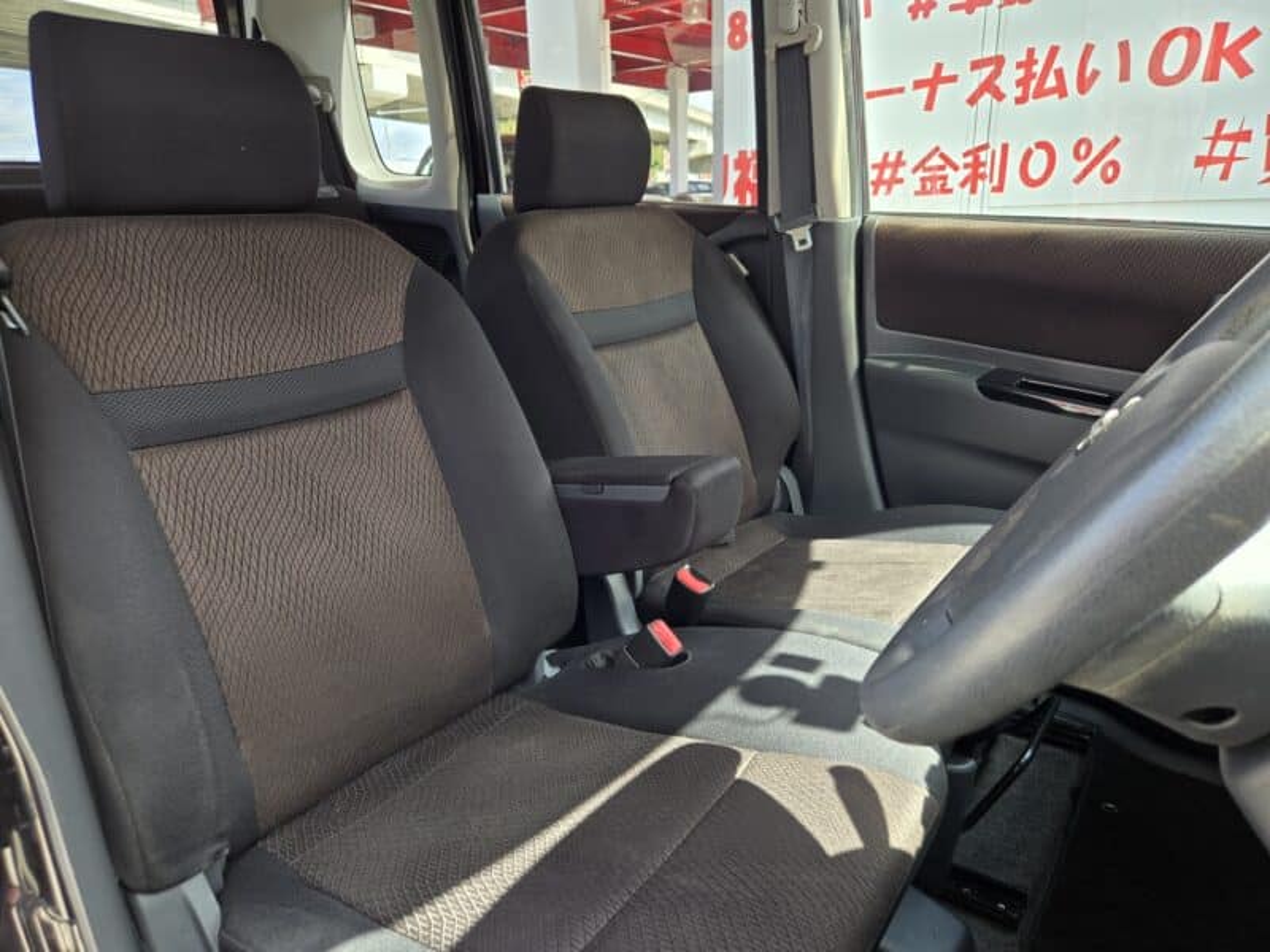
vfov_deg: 58.9
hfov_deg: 73.9
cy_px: 476
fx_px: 844
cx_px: 635
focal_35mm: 23
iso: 50
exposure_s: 1/180
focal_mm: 5.4
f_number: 1.8
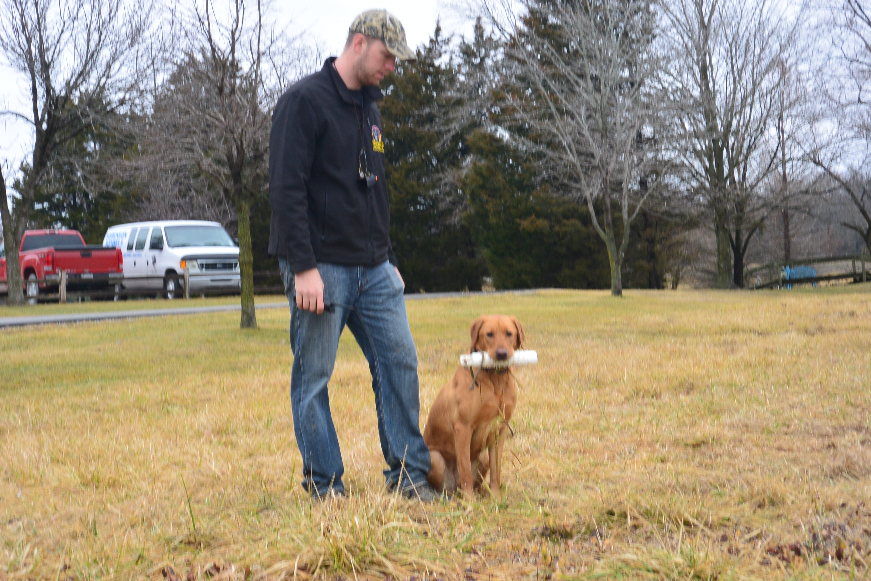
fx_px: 1960
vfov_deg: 16.9
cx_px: 436
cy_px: 290
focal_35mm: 81
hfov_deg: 25.1
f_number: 5.6
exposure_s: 1/60
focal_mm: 30
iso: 160
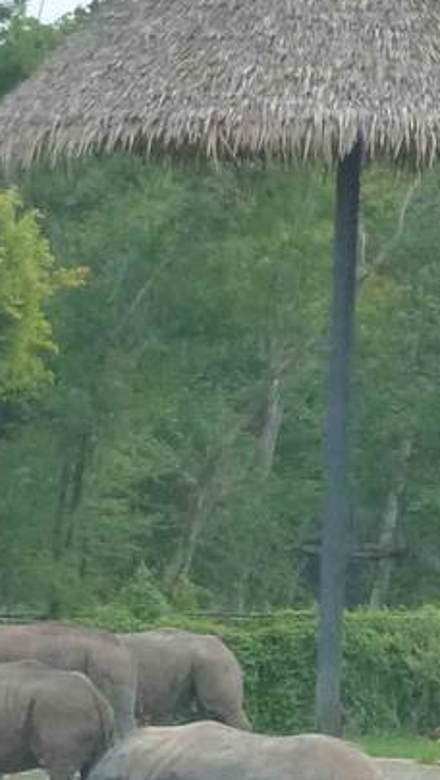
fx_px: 10076
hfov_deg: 2.5
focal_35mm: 487
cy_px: 743
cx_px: 129
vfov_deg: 4.4
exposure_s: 1/320
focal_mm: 20.2
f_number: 5.1
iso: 320
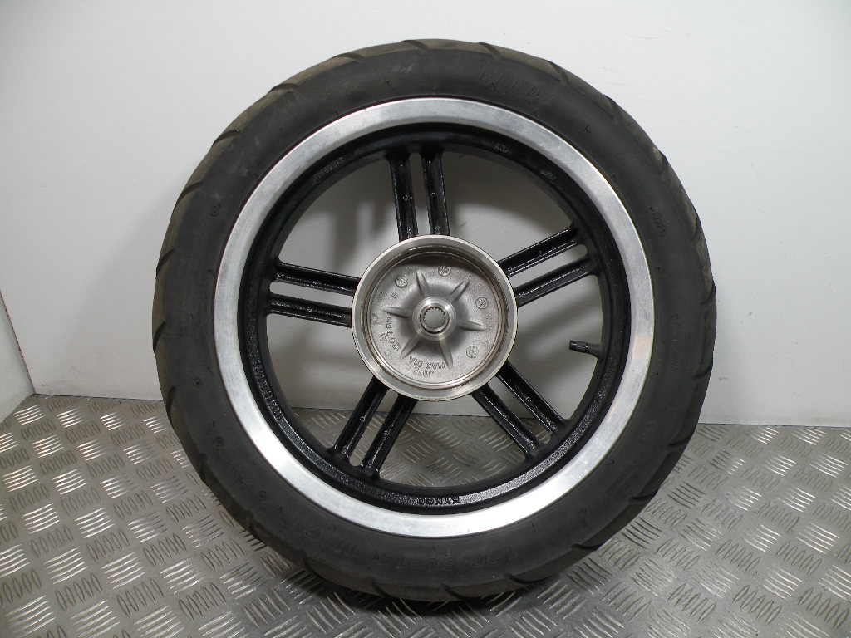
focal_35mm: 27
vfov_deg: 51.4
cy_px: 319
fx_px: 664
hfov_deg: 65.3
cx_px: 426
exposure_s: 1/82.3
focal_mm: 4.7
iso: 64
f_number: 3.2
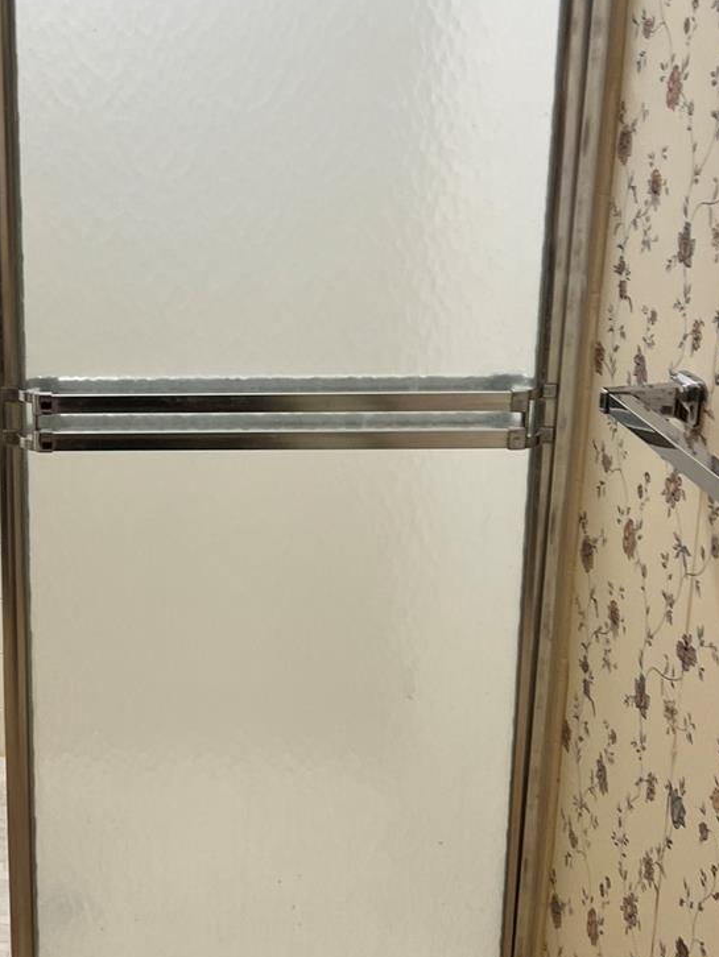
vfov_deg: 34.9
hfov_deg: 26.0
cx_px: 124
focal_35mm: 55
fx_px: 1522
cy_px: 407
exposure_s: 1/60
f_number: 1.5
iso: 64
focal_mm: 5.7
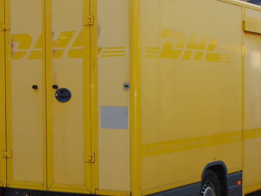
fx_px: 717
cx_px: 150
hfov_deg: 20.6
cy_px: 117
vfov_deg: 15.6
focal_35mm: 95
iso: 80
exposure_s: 1/320
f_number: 3.5
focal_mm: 9
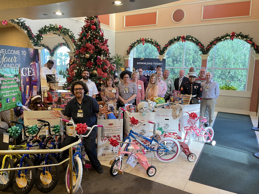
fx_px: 195
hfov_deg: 67.3
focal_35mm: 26
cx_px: 130
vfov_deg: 53.1
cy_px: 97
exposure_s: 1/60
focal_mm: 4.2
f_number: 1.6
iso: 200
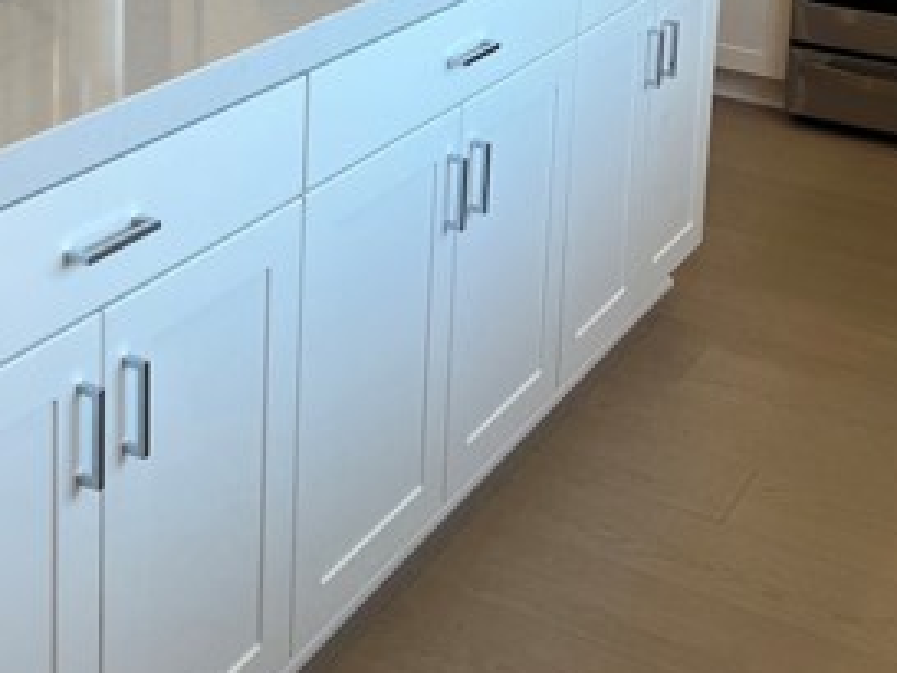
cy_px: -121
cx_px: 499
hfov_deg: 31.6
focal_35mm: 61
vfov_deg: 22.3
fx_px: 1581
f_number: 1.6
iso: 32
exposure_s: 1/144
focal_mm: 5.1
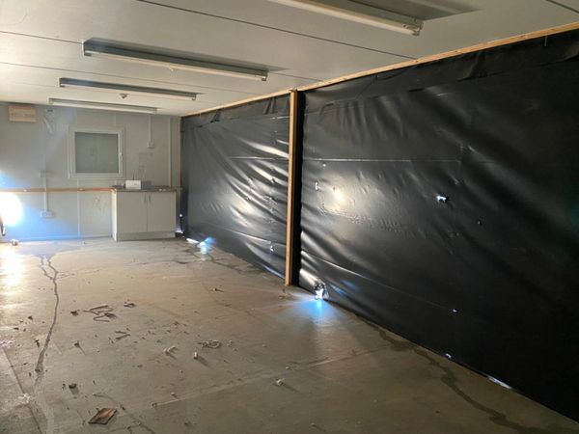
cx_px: 290
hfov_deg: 67.3
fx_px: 435
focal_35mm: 26
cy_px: 217
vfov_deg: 53.1
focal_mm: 4.25
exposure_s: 1/41
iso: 500
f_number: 1.8
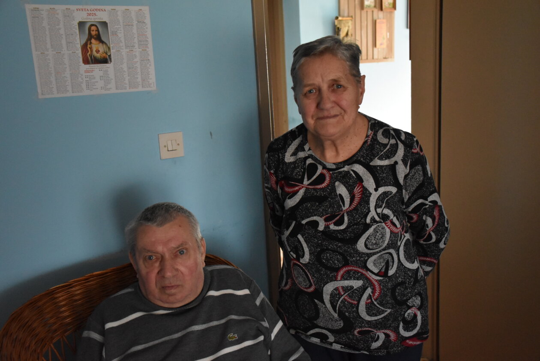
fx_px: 540
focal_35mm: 36
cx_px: 270
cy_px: 180
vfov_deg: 36.9
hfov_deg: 53.1
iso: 3200
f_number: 3.8
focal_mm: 24
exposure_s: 1/160
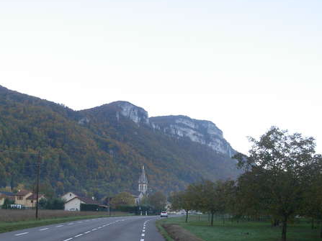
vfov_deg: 28.4
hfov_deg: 37.4
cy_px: 158
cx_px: 141
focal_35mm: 51
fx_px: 474
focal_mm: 6.3
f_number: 2.9
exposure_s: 1/111
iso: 79
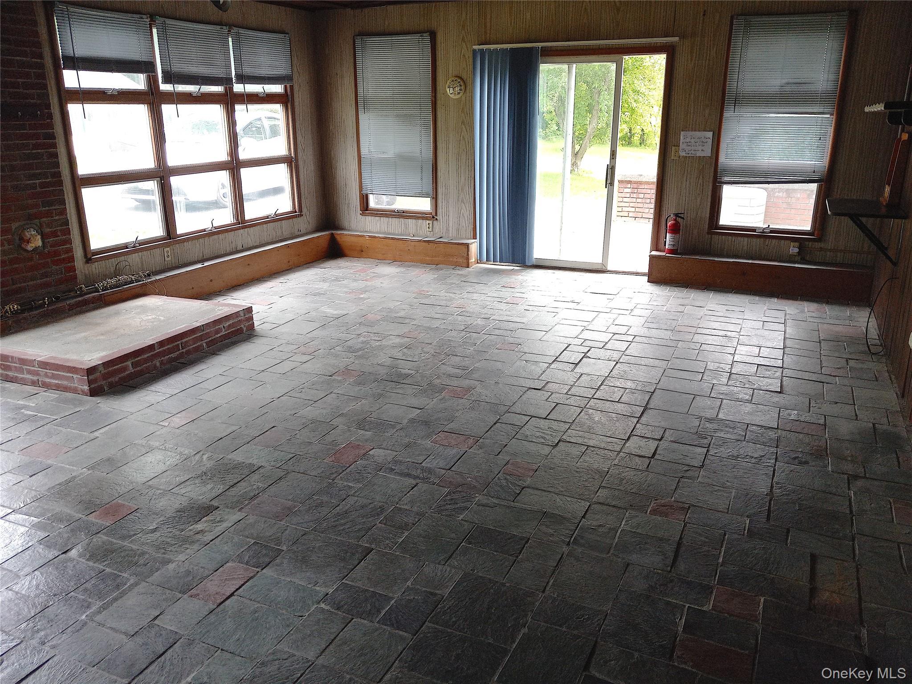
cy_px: 342
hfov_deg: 65.3
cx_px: 456
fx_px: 711
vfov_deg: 51.4
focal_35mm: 27
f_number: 1.8
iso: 50
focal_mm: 3.94
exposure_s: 1/100
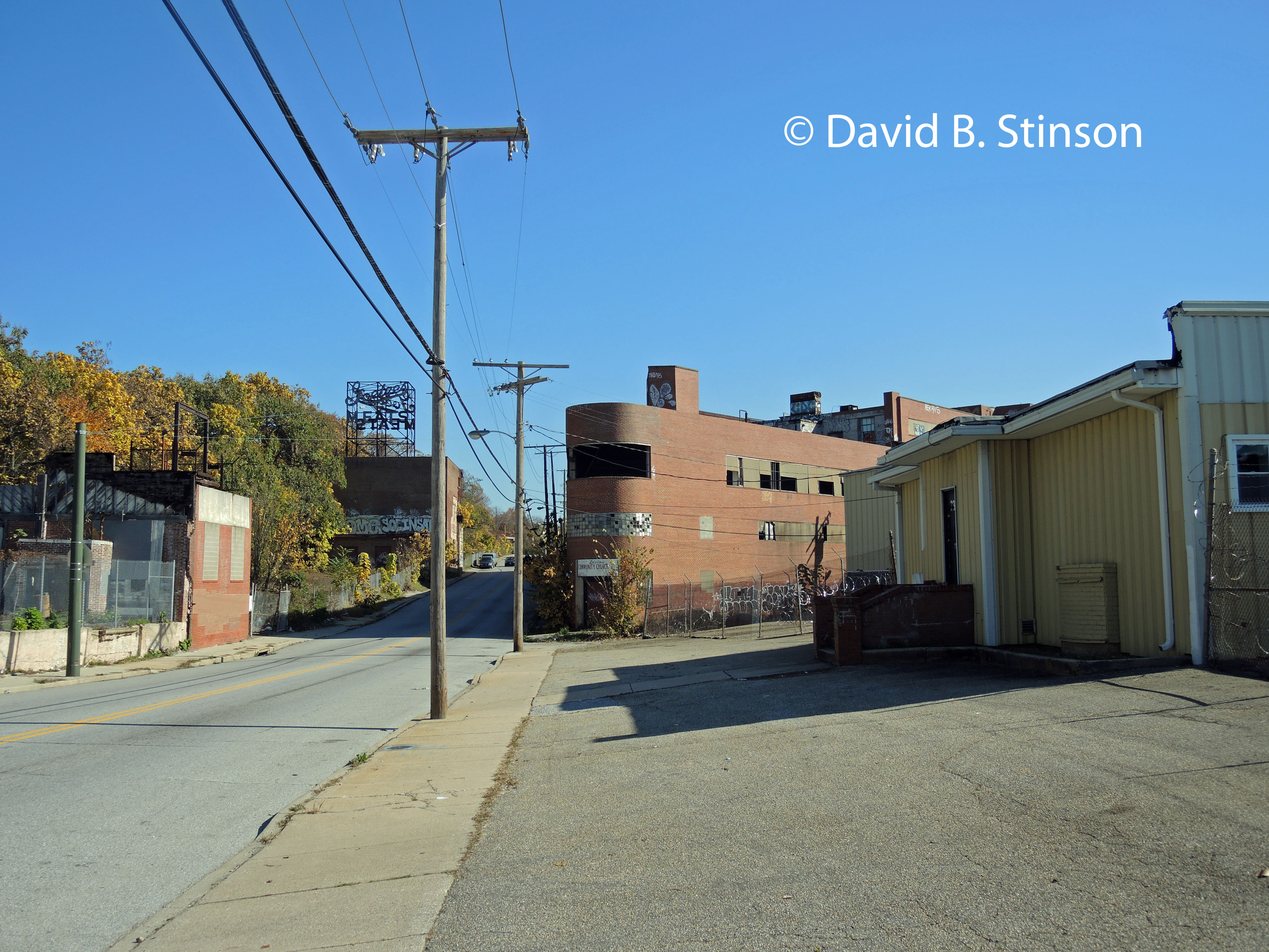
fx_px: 1100
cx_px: 634
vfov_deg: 46.8
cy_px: 476
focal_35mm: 30
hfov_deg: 60.0
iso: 80
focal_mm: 6.5
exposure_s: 1/1250
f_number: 2.5
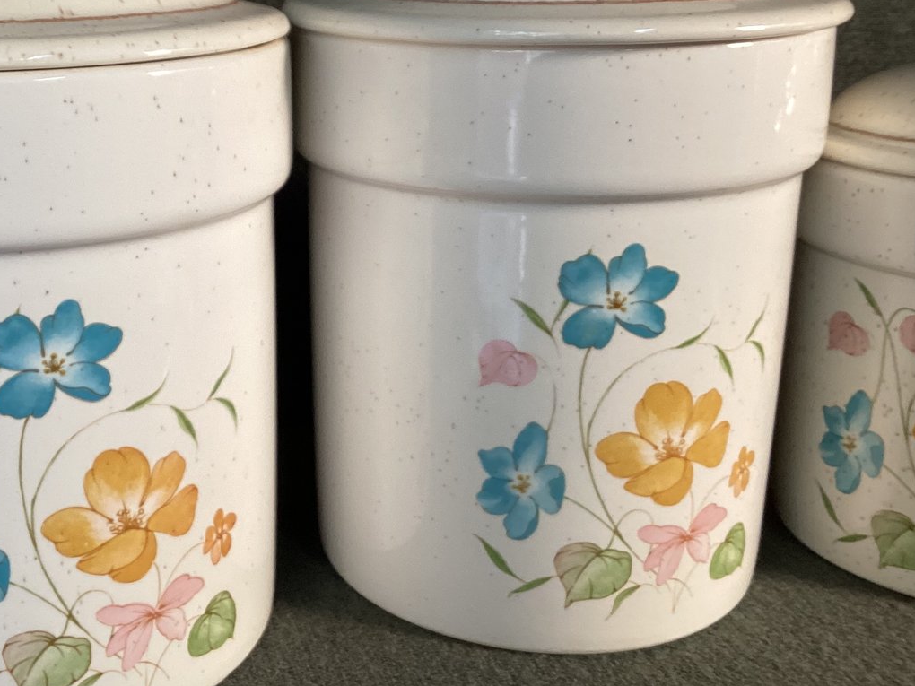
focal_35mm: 46
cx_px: 281
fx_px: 1216
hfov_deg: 40.6
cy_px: 256
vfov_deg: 31.4
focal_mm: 3.3
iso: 64
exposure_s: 1/60
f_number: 2.4
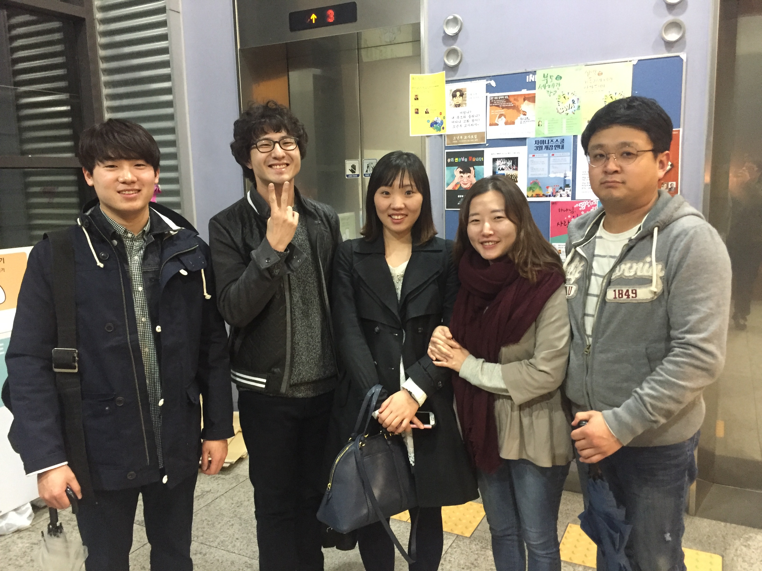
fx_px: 638
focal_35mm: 29
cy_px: 286
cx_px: 381
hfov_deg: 61.7
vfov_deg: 48.2
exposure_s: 1/15
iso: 320
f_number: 2.2
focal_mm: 4.15
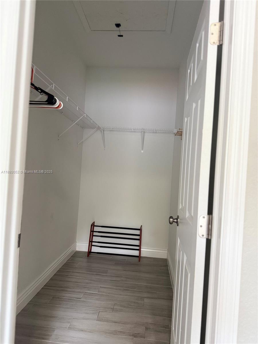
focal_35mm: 24
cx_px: 129
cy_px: 172
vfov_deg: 71.6
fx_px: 239
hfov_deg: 56.8
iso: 400
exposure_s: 1/60
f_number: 1.78
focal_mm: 6.76
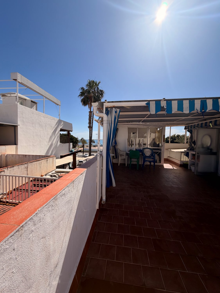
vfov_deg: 102.1
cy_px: 146
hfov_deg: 85.7
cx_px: 110
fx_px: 119
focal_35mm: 14
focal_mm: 2.22
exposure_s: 1/1235
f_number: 2.2
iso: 20
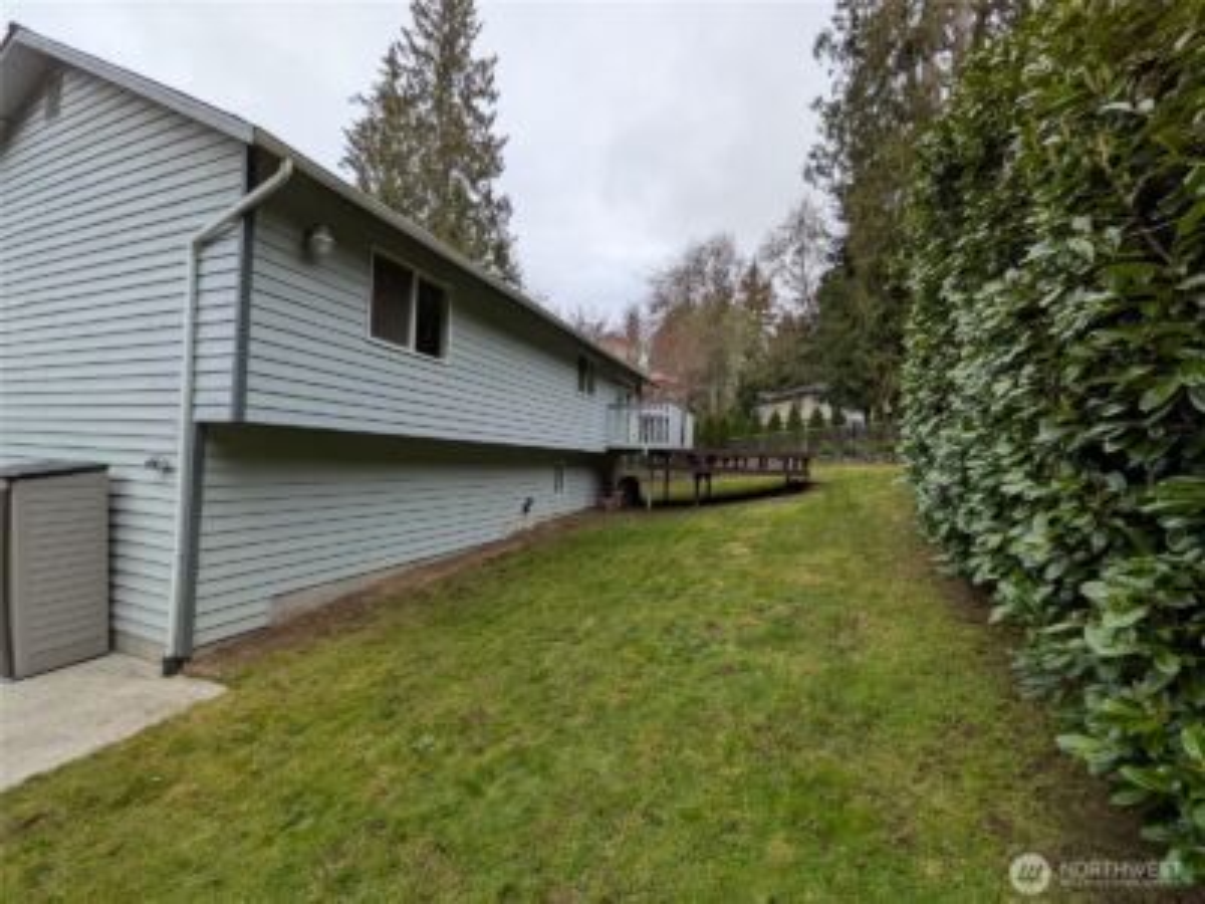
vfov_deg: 85.7
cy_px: 452
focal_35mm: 14
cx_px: 602
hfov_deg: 102.1
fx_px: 487
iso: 52
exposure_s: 1/494
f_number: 2.2
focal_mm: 1.85
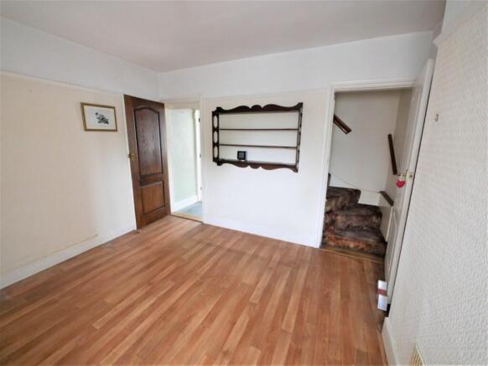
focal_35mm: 14
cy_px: 183
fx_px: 197
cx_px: 244
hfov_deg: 102.0
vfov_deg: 85.7
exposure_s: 1/60
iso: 2000
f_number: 4
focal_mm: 7
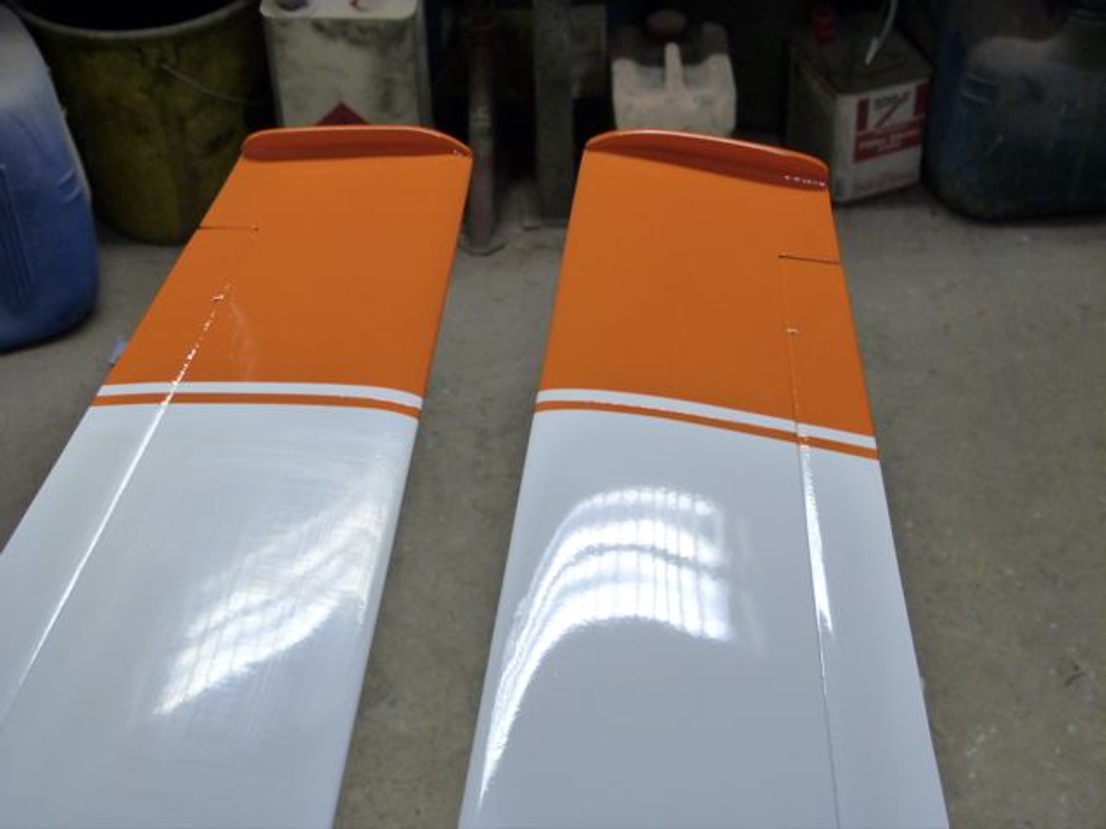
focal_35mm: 54
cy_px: 414
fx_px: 1725
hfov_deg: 35.5
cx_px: 553
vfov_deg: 27.0
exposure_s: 1/40
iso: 400
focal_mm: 9.7
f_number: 3.2
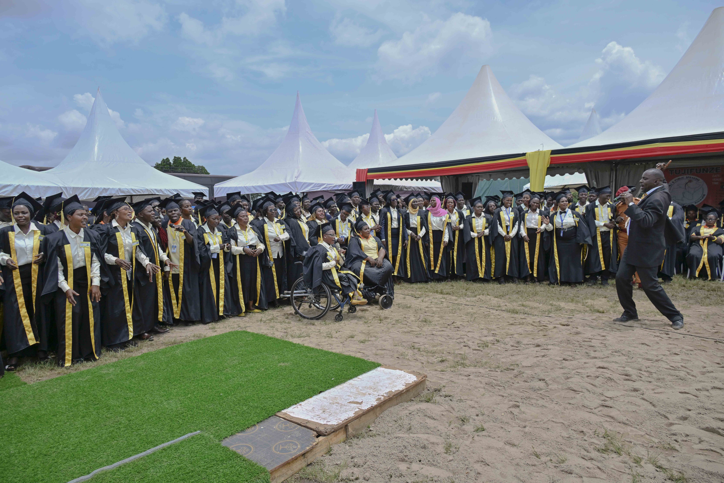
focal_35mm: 24
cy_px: 242
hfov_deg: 73.7
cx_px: 362
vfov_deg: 53.1
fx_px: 483
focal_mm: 24
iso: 500
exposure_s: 1/1600
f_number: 6.3
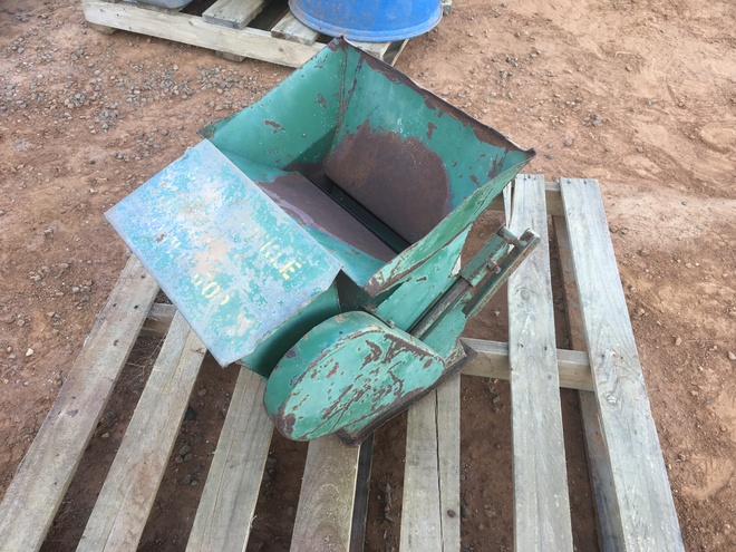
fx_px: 617
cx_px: 368
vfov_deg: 48.2
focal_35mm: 29
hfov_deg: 61.7
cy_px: 276
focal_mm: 4.15
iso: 40
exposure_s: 1/100
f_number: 2.2
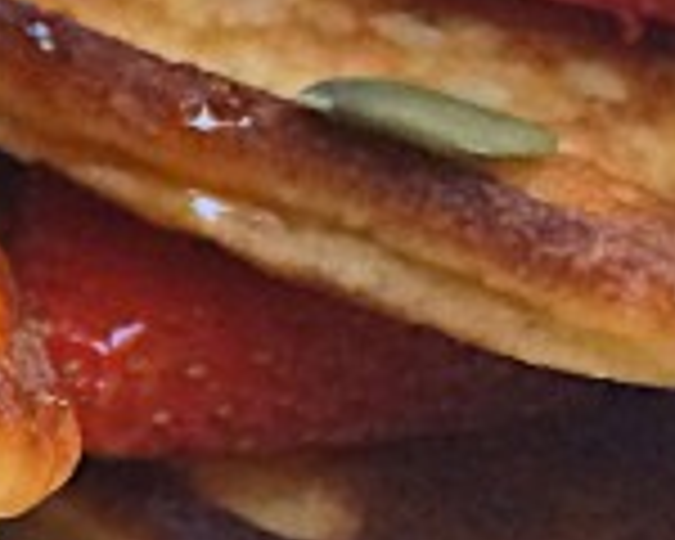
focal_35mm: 200
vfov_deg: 7.7
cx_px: -567
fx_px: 3995
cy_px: 477
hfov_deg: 9.2
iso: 50
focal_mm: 4.12
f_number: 2.2
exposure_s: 1/30
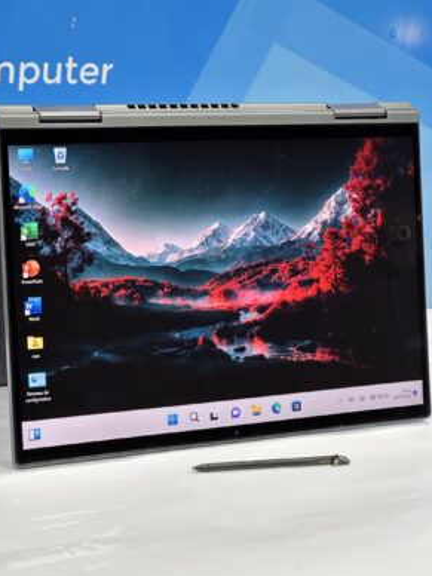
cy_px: 273
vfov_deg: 21.3
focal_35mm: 92
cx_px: 194
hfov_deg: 16.1
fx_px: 1531
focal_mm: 9
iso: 200
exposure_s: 1/50
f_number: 2.8
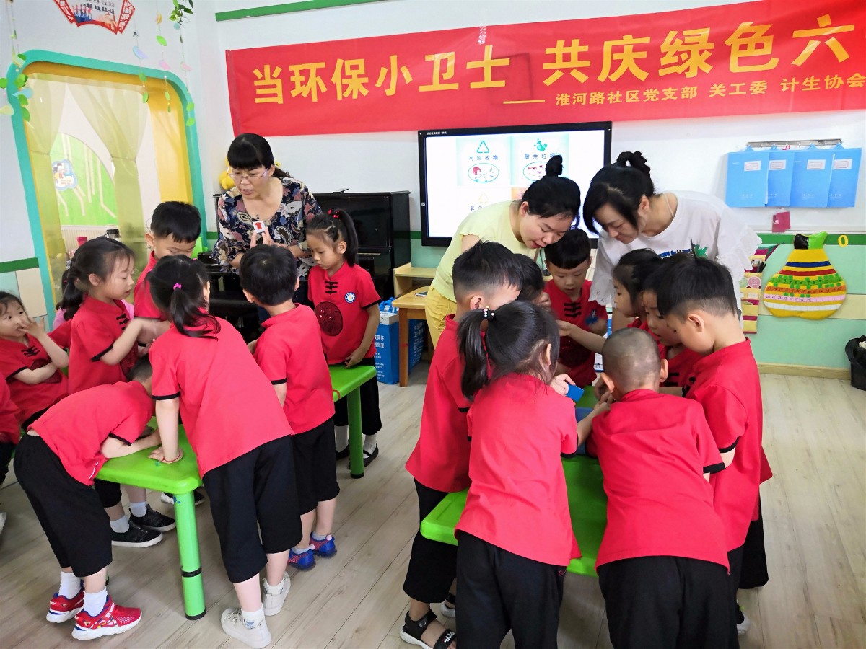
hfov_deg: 65.3
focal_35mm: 27
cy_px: 324
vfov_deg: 51.4
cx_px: 433
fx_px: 675
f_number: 1.8
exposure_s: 1/50
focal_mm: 3.95
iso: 500
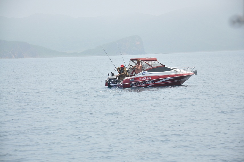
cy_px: 81
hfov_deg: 13.1
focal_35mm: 158
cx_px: 122
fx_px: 1066
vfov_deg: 8.7
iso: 400
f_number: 10
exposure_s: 1/400
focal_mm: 105
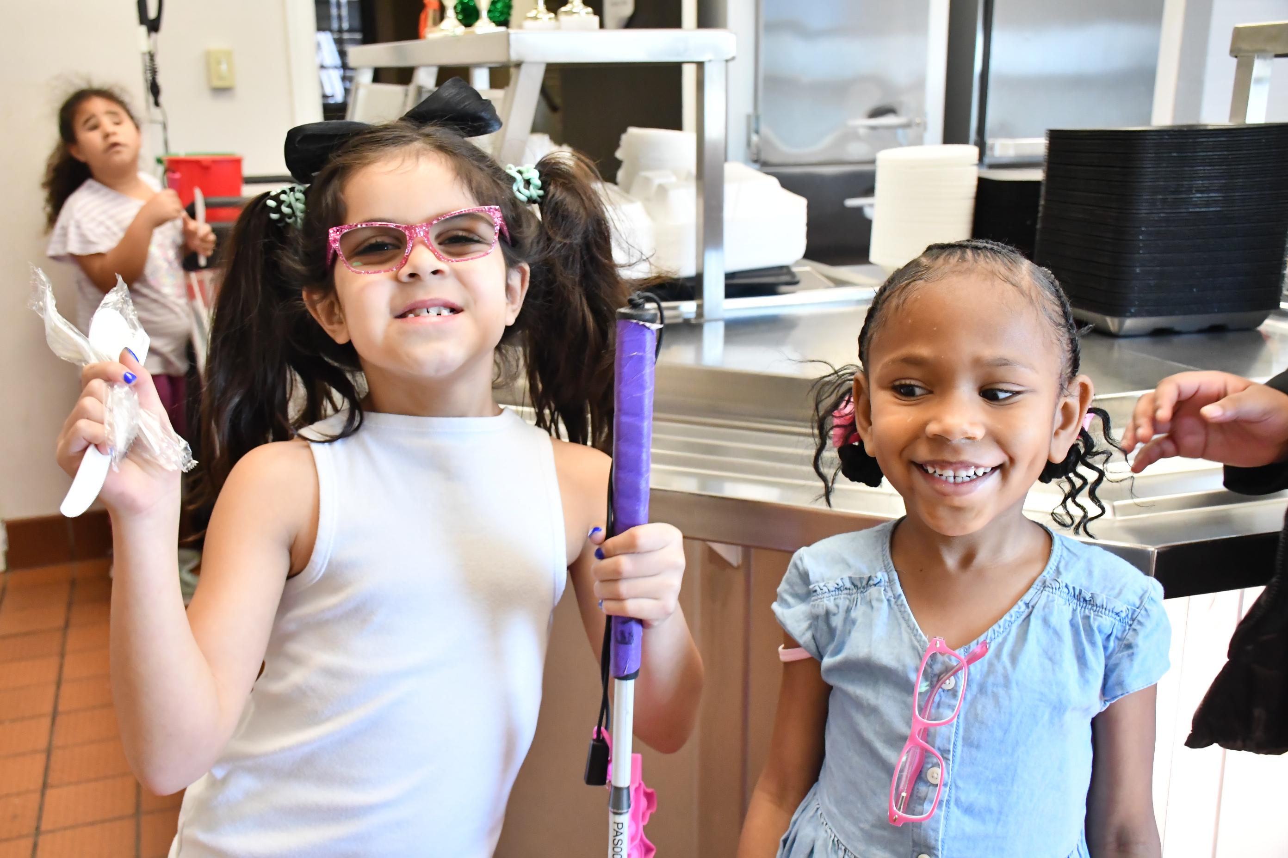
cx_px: 644
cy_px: 429
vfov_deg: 34.2
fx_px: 1395
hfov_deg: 49.6
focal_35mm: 39
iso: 4000
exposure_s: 1/200
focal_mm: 26
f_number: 6.3
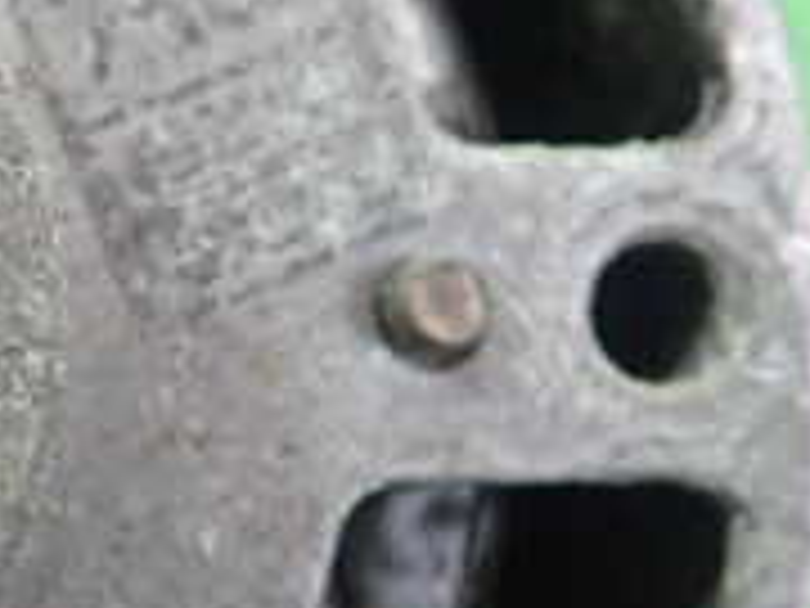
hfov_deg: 17.4
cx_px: -454
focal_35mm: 100
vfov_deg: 14.8
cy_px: 248
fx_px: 2340
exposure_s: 1/125
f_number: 2.3
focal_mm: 5.5
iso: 500
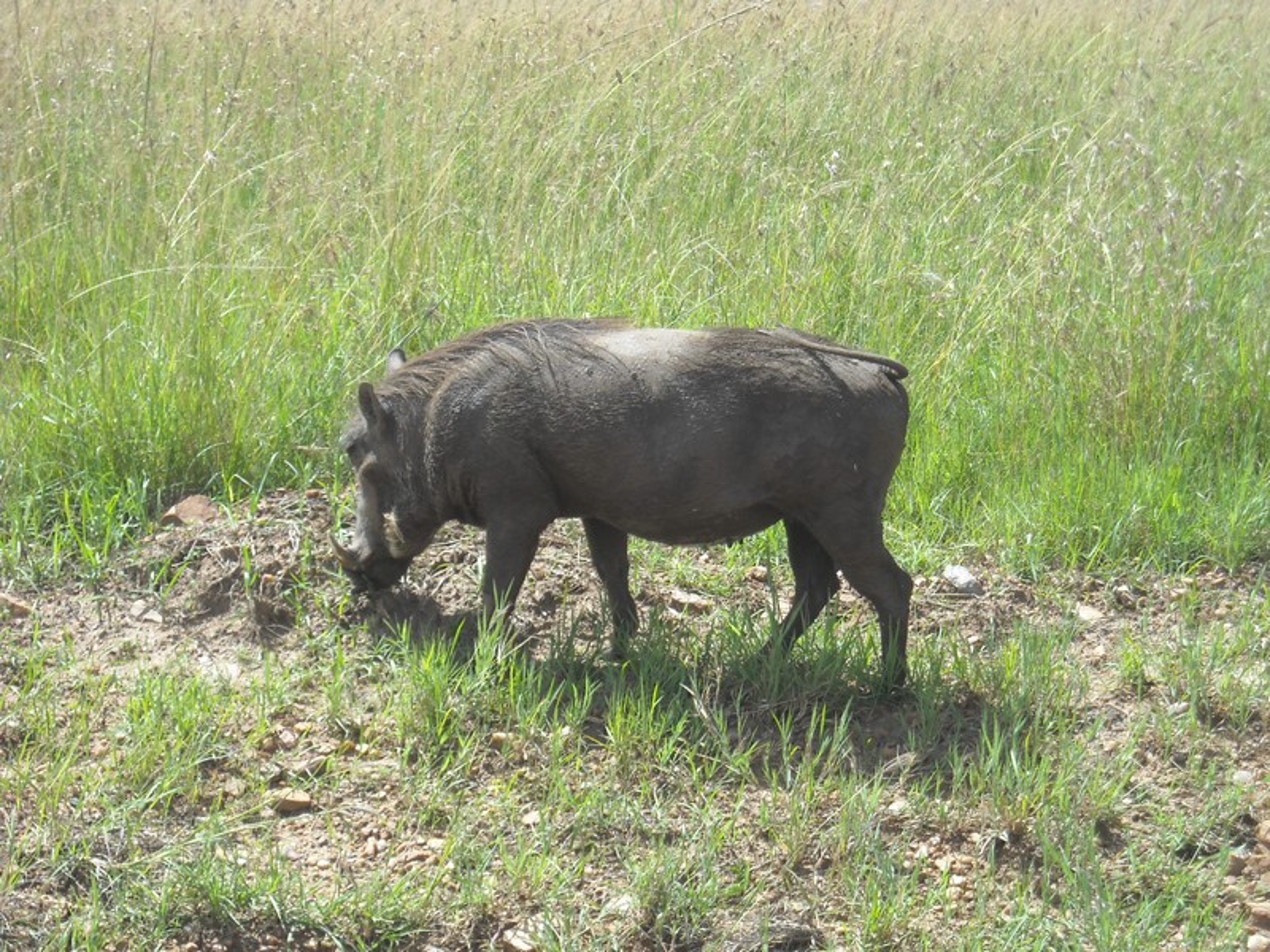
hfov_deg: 18.7
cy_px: 476
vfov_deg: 14.1
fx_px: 3852
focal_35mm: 105
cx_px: 635
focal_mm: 17.1
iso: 77
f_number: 4.7
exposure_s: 1/250
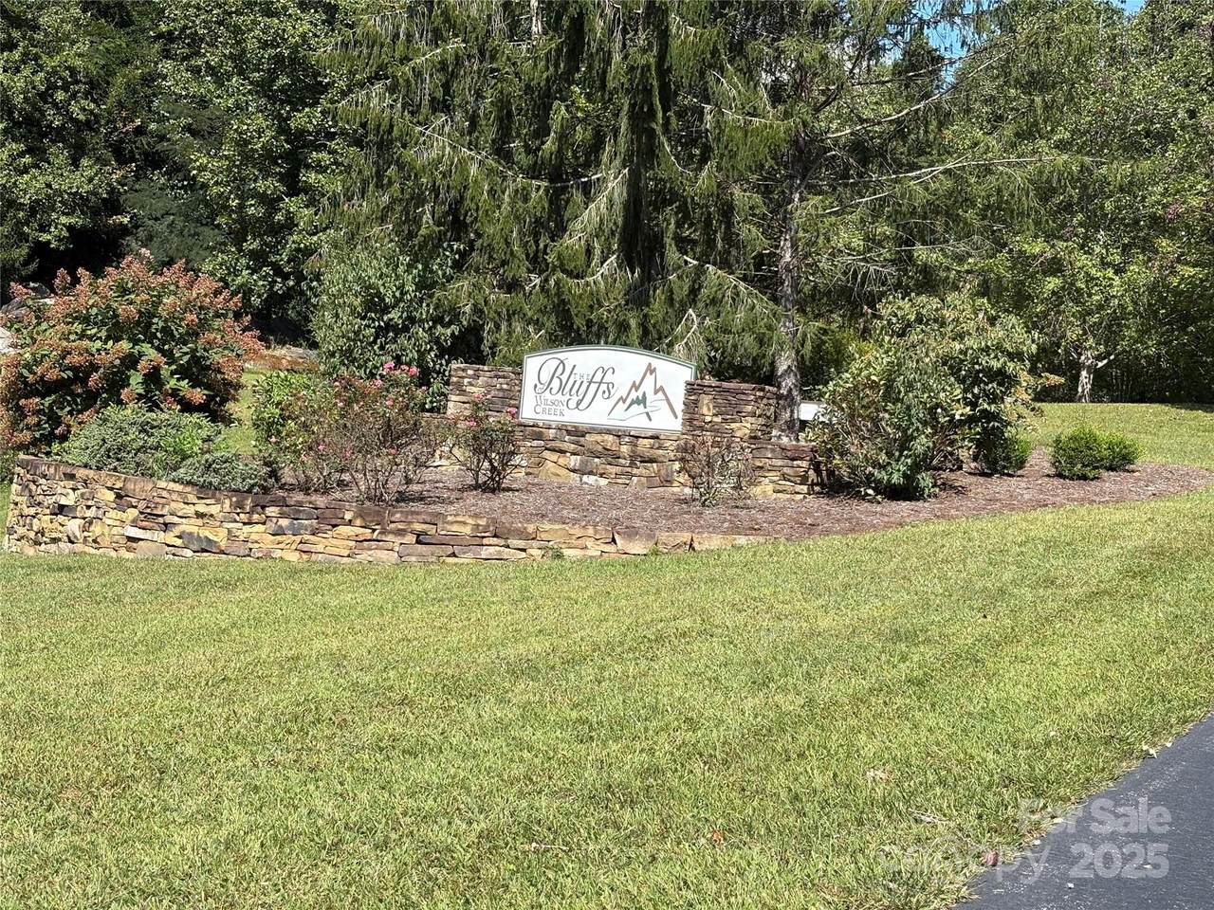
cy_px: 455
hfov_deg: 36.8
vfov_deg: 28.0
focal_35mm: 52
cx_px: 607
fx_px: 1824
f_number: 1.6
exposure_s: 1/1709
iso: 40
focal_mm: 5.96
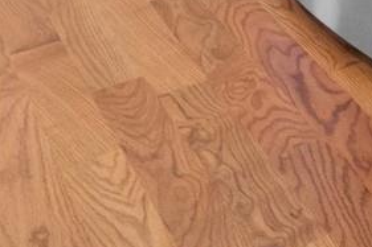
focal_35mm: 102
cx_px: 1100
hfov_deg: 11.6
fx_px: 1053
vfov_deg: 10.0
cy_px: -501
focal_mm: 14
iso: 800
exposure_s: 1/15
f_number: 10
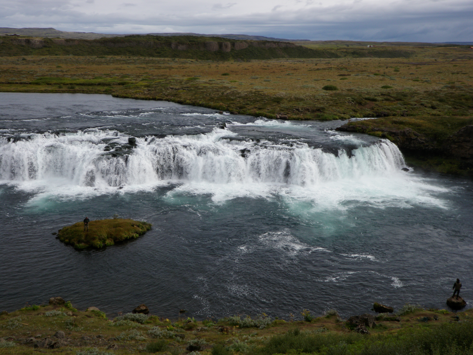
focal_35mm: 36
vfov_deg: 39.7
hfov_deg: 51.4
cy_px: 178
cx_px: 236
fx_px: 492
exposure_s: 1/160
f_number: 6.3
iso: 50
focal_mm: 6.53
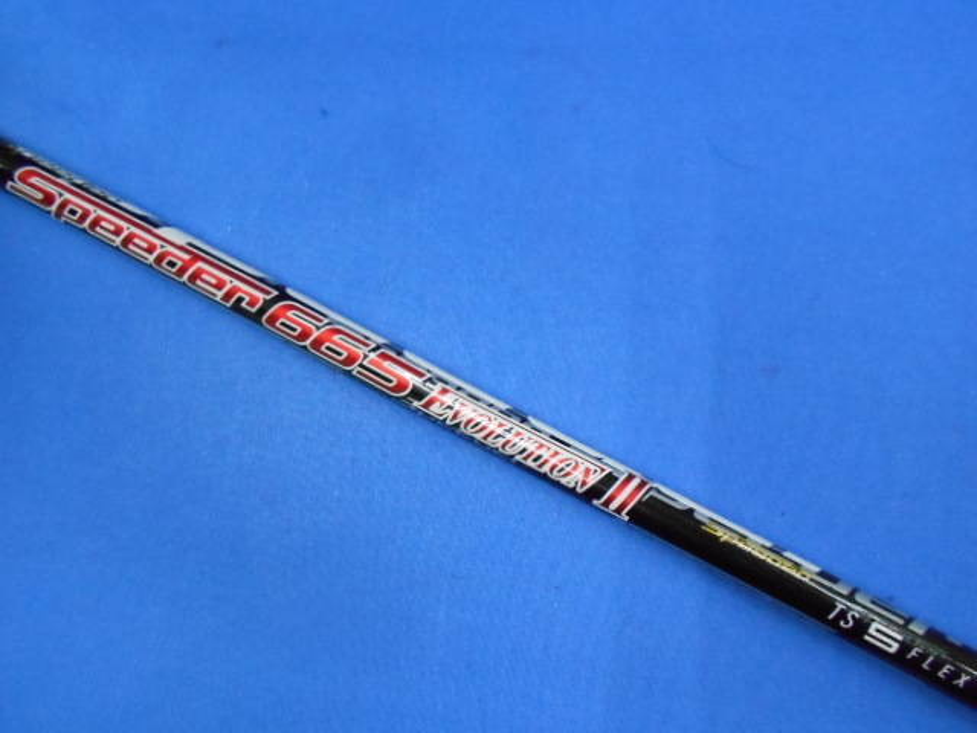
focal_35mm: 26
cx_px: 488
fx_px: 734
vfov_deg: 53.1
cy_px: 366
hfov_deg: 67.3
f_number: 3.2
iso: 800
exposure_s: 1/80
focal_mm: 4.6
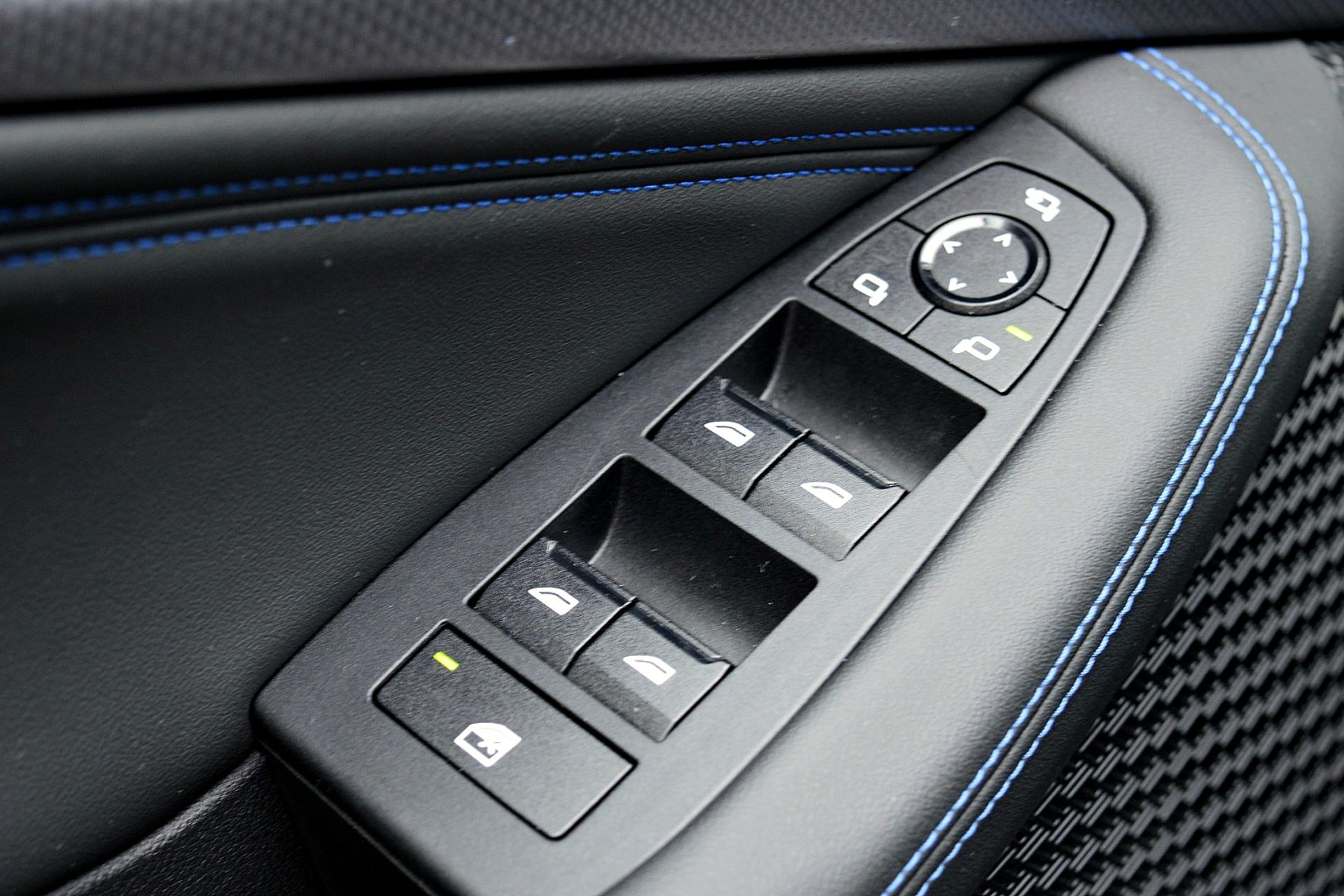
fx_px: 2576
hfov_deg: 29.2
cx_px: 672
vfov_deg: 19.7
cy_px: 448
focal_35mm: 69
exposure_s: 1/25
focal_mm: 46
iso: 800
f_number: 5
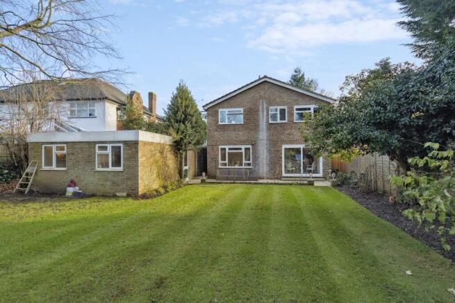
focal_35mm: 16
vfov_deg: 73.8
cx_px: 228
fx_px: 202
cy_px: 152
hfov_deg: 96.7
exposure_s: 1/500
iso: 400
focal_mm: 16
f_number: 8
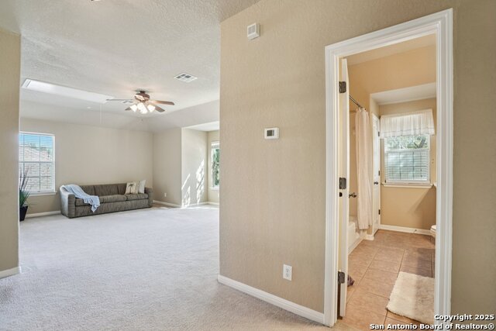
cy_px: 166
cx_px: 248
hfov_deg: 96.7
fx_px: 220
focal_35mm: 16
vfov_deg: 73.8
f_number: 8
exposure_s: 1/10
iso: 320
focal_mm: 16
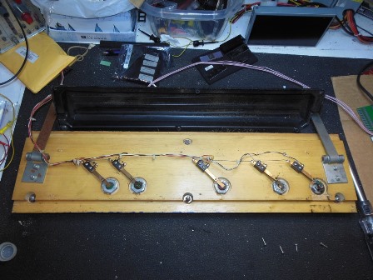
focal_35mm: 29
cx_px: 186
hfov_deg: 61.7
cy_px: 140
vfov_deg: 48.2
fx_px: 312
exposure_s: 1/30
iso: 125
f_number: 3.3
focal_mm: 5.2
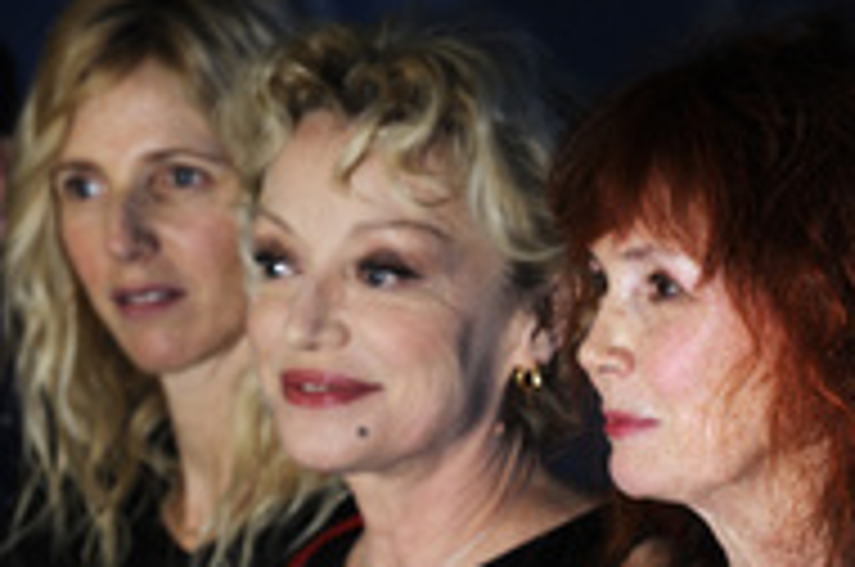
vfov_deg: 4.1
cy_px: 374
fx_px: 7895
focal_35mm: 333
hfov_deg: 6.2
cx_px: 511
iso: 400
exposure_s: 1/200
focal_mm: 140
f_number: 8
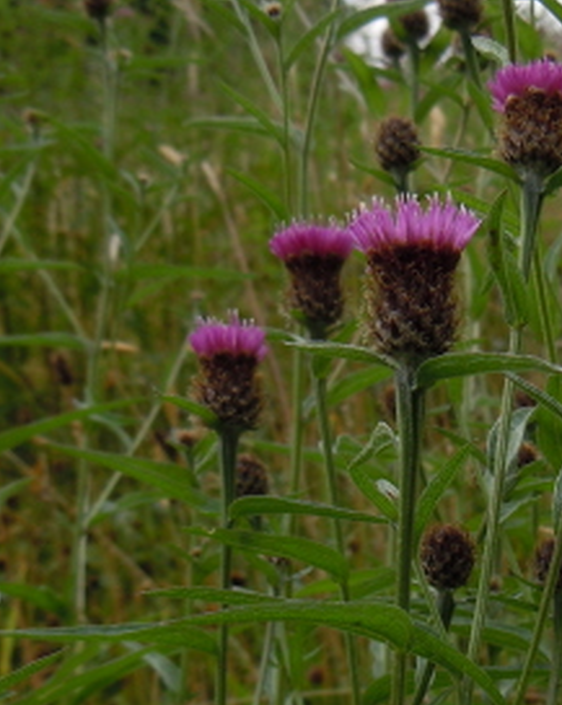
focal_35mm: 69
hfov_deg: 22.0
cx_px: 409
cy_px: 524
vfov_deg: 27.2
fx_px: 1437
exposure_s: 1/400
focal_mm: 5.4
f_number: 3.5
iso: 100
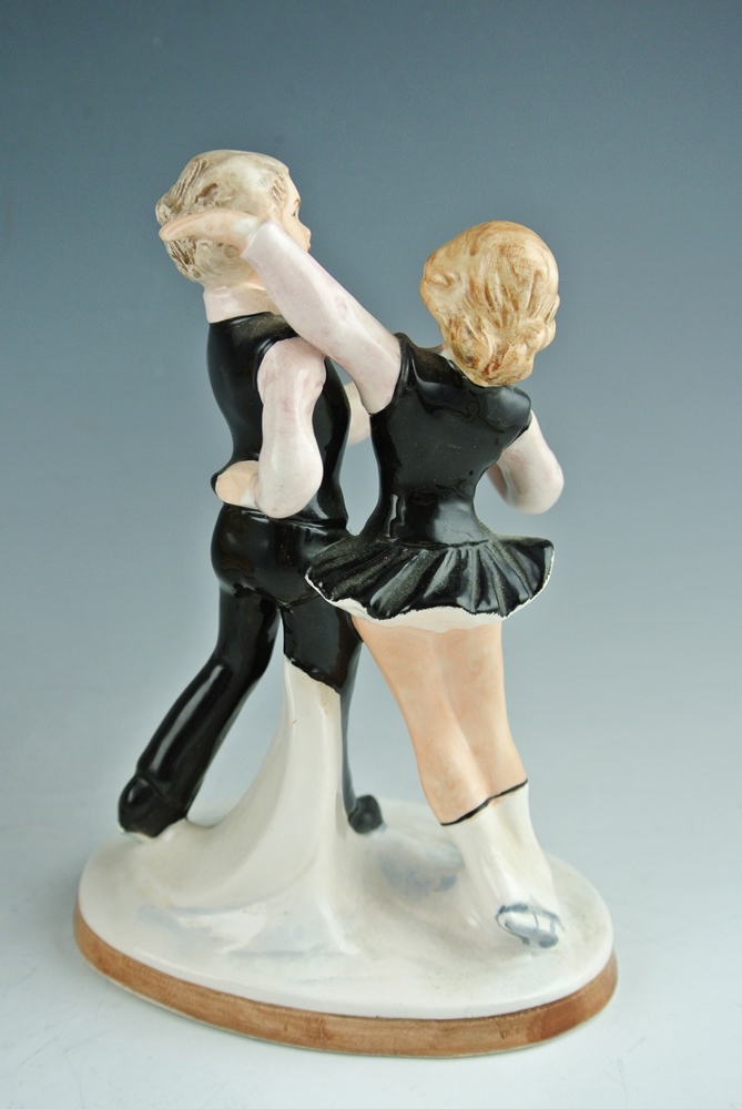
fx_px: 1295
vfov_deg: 46.4
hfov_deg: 32.0
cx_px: 371
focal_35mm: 42
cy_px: 554
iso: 400
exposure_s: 1/100
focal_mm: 15.7
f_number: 4.2
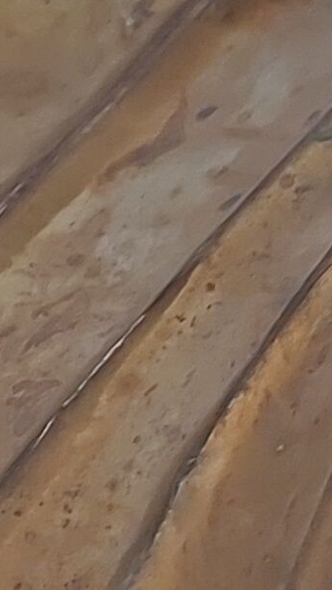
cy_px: 585
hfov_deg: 6.2
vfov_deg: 11.3
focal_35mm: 188
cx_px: -421
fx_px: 2942
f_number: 1.7
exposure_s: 1/143
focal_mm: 3.92
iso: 64
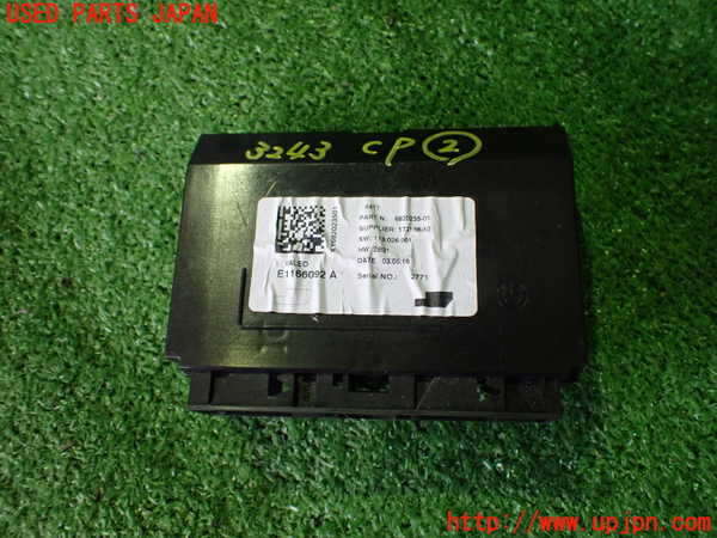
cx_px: 358
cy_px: 269
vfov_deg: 46.8
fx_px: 621
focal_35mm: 30
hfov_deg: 60.0
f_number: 2.3
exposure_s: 1/80
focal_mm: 5.4
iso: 800
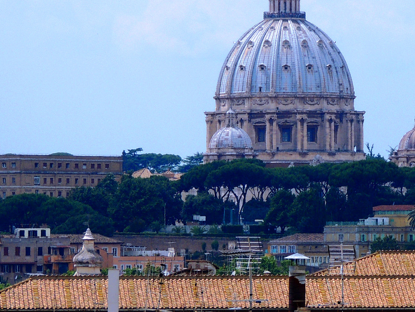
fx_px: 5455
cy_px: 65
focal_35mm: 455
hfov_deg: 4.4
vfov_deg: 3.3
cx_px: 332
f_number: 4.6
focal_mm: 40.1
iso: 100
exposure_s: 1/800
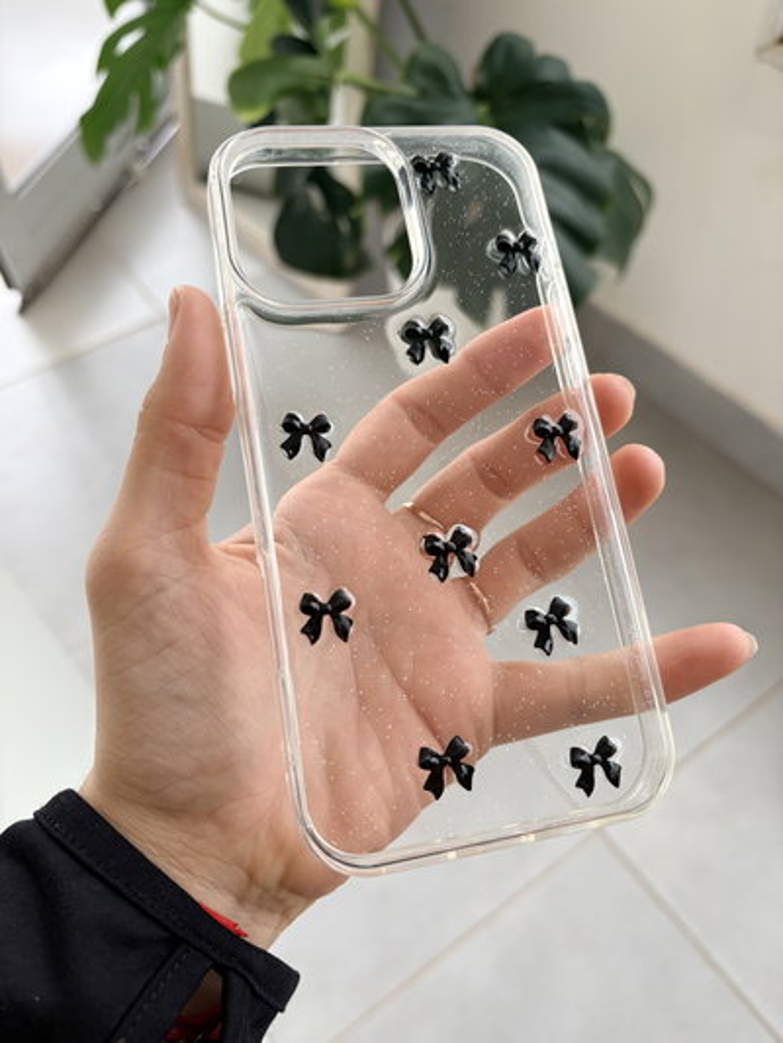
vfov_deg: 67.3
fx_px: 784
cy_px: 522
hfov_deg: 53.1
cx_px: 392
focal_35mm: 26
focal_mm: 5.96
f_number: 1.6
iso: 100
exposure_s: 1/122
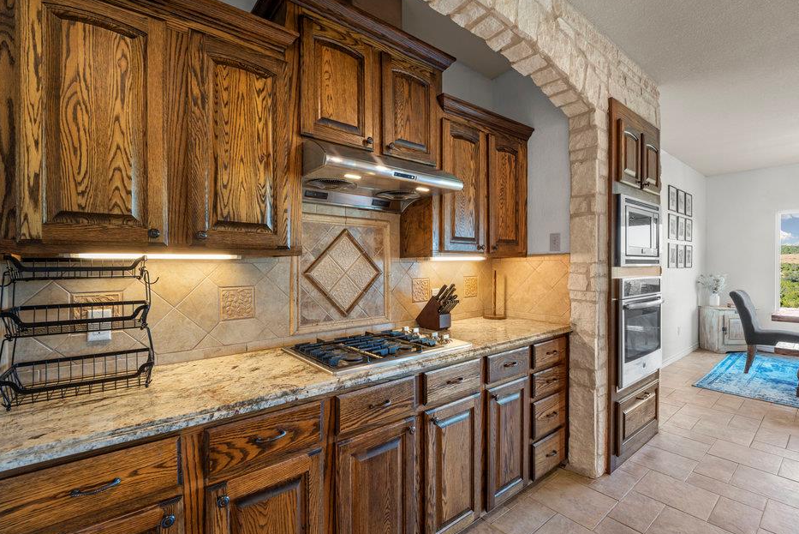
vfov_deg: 77.4
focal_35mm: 15
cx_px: 398
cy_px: 262
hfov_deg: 100.4
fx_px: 333
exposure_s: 1/4
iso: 200
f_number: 8
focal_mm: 14
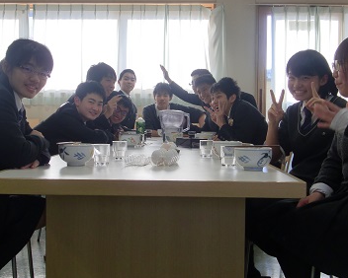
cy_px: 136
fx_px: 629
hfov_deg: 30.9
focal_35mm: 61
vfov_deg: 25.0
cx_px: 165
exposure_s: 1/100
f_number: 3.6
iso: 64
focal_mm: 9.8
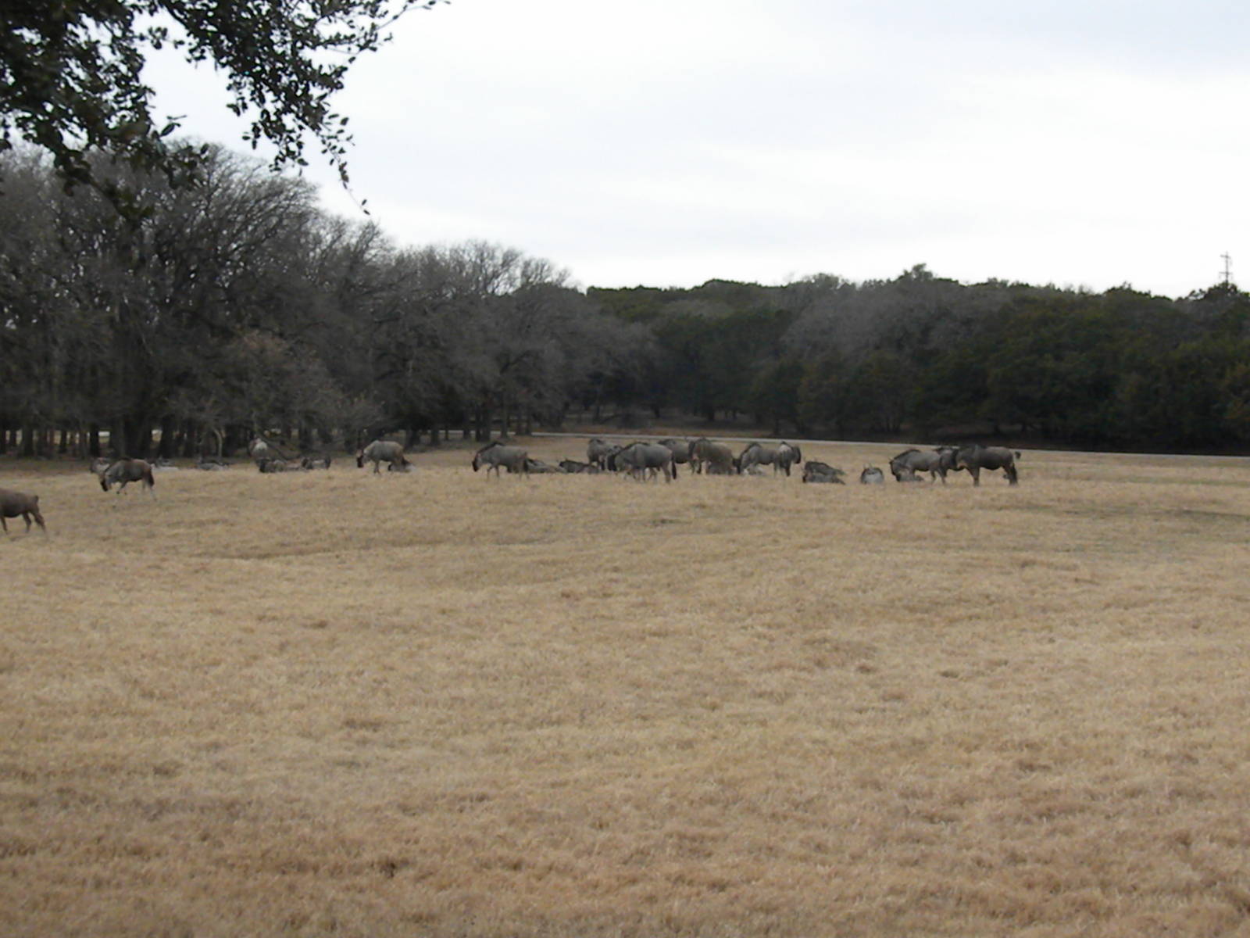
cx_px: 625
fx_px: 2600
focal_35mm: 72
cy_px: 469
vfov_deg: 20.4
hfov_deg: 27.0
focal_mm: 12.7
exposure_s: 1/260
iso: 640
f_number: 14
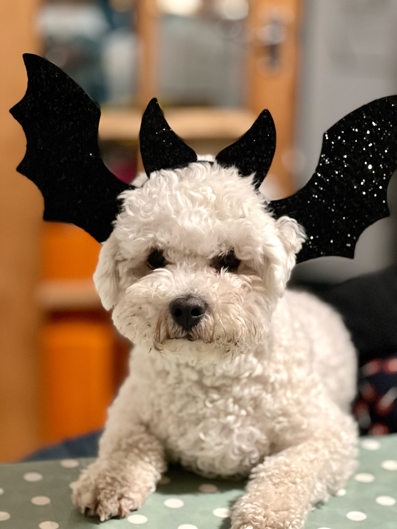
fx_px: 1178
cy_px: 264
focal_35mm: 77
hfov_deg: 19.1
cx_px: 198
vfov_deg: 25.3
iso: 500
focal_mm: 9
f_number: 2.8
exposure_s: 1/14
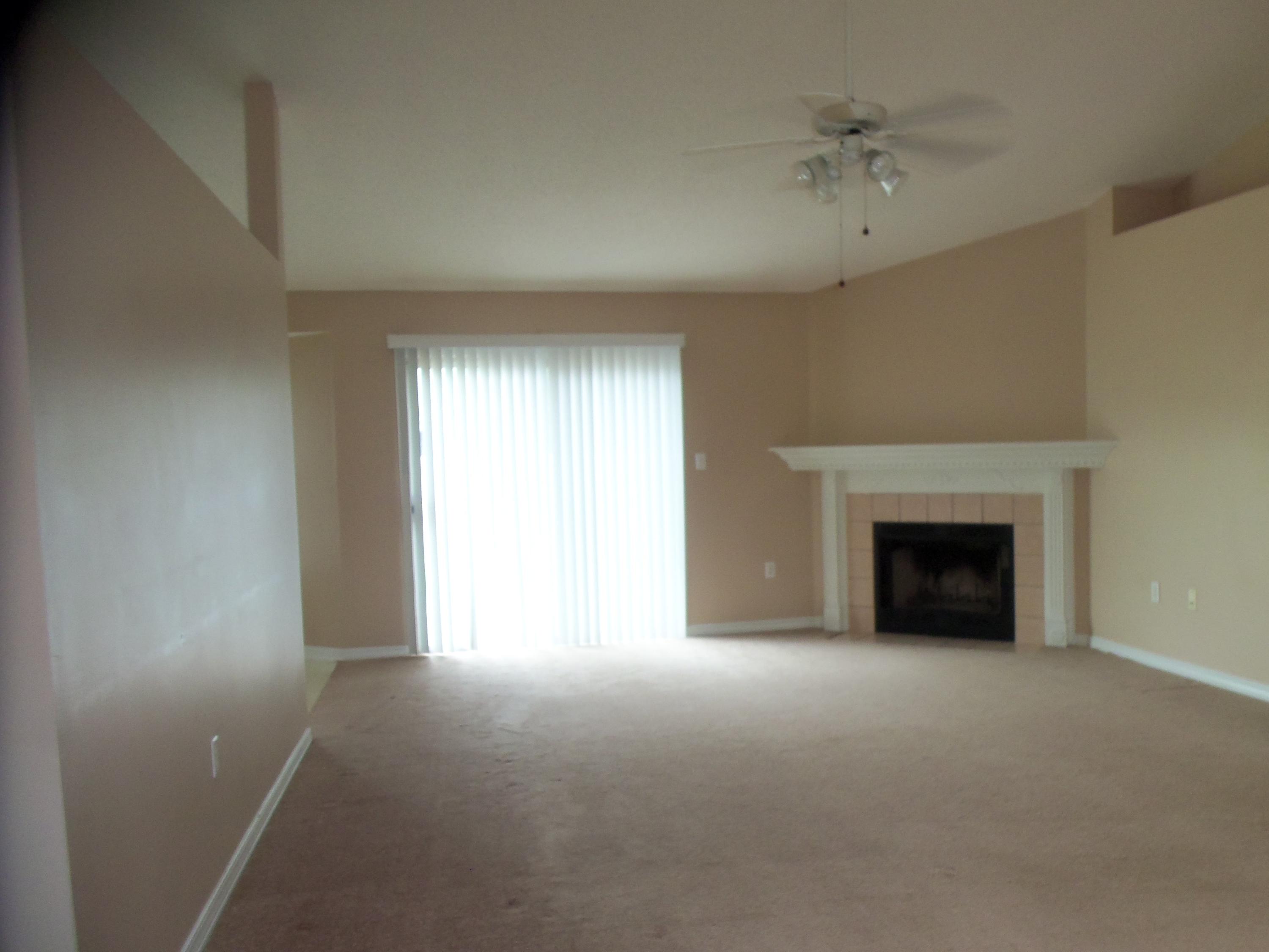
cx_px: 634
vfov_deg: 48.2
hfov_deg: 61.7
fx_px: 1063
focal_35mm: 29
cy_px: 476
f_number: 3.4
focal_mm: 5.2
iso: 125
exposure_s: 1/30
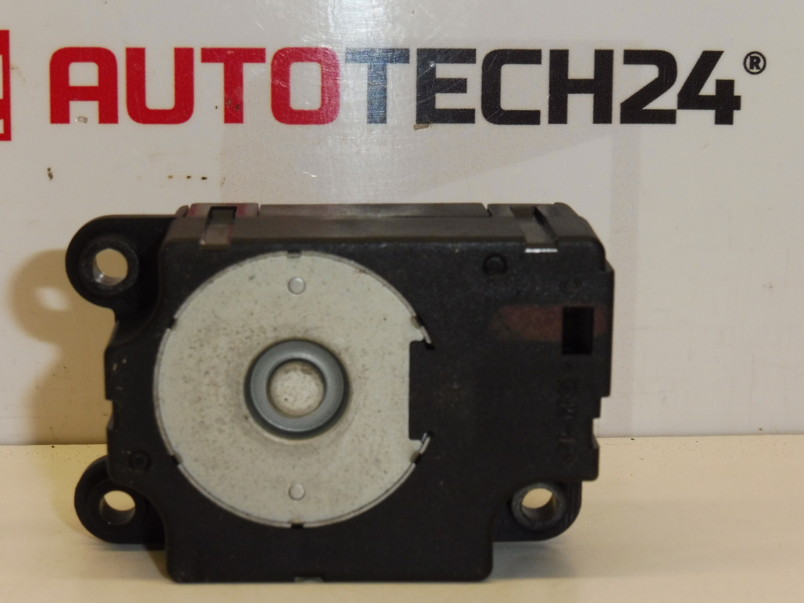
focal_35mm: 84
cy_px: 370
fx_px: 1951
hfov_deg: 23.2
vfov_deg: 17.6
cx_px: 323
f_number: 6.3
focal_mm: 11.7
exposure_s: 1/100
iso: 200
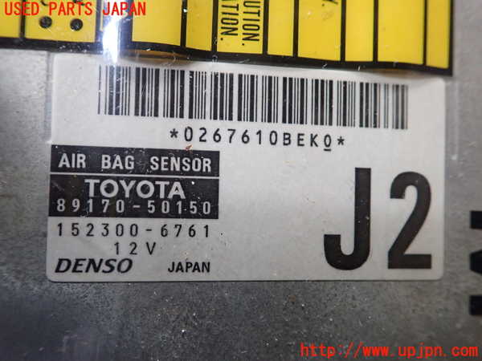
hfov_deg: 60.0
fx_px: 418
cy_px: 180
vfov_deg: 46.8
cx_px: 241
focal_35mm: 30
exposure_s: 1/125
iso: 500
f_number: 2.3
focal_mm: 5.5
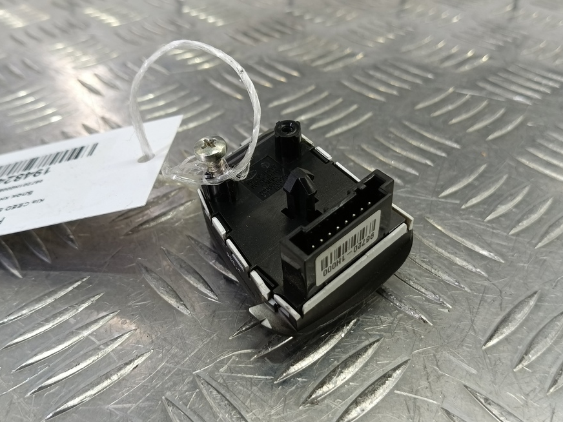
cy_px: 231
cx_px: 287
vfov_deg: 51.3
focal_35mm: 27
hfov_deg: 65.3
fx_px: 439
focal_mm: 4.11
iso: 126
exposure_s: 1/50
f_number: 1.6
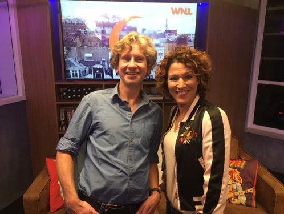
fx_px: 238
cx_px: 142
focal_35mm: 29
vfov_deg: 48.3
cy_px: 107
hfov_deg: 61.6
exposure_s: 1/17
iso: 200
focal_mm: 4.15
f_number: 2.2
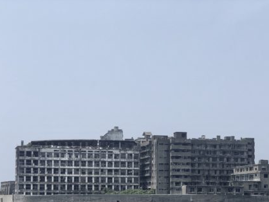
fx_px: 731
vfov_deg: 15.6
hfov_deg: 20.8
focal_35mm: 94
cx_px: 157
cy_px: 165
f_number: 2.8
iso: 20
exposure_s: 1/486
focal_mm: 6.6
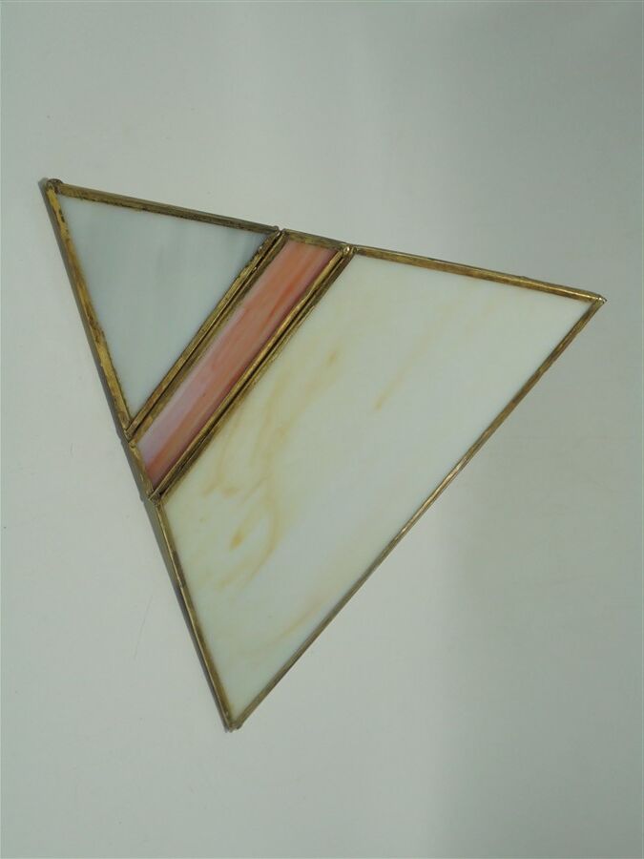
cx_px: 322
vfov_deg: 49.0
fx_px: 943
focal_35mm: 38
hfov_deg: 37.7
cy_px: 430
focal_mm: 6.9
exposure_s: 1/125
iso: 100
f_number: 4.2
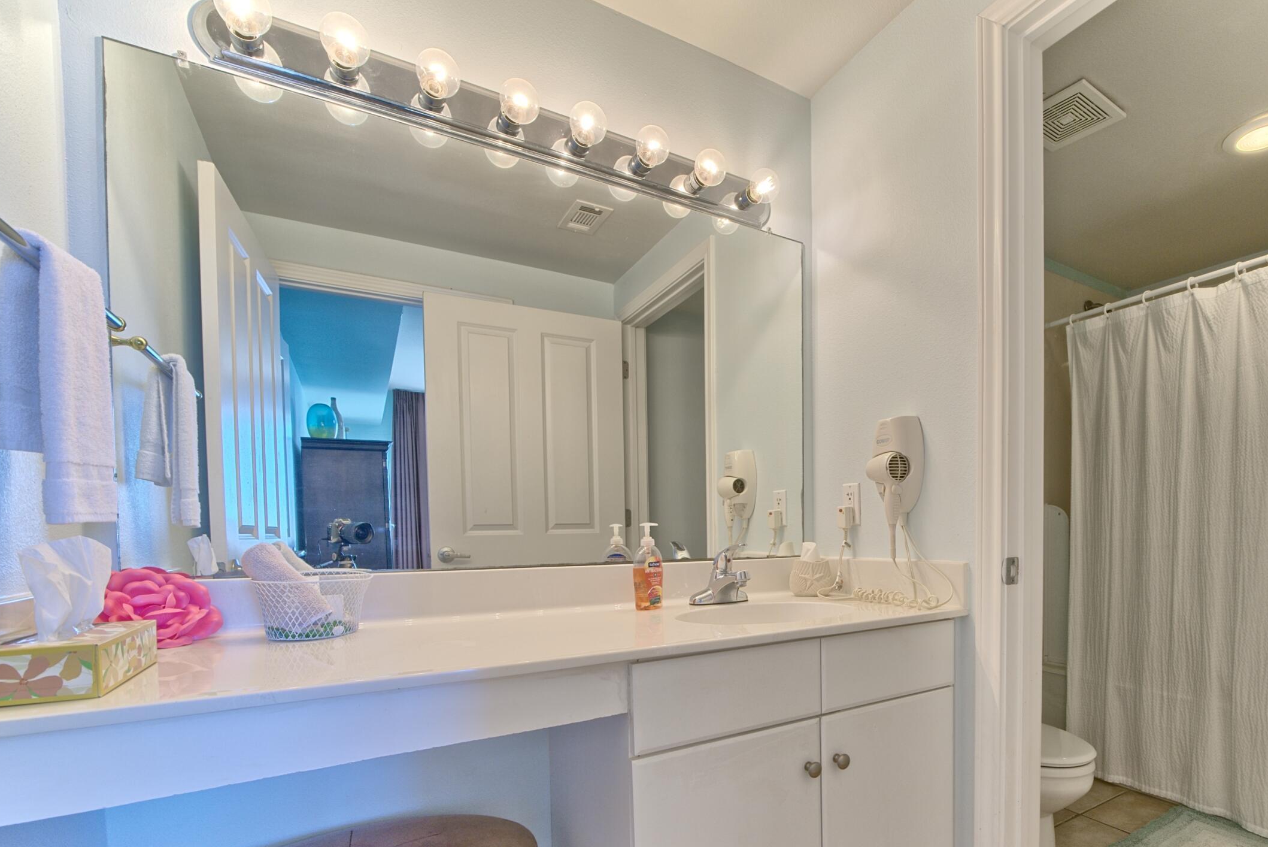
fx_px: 599
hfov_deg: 92.0
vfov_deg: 68.6
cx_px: 765
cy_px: 560
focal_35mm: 17
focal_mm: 12
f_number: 8
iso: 500
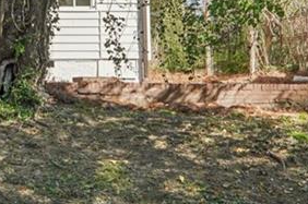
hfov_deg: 17.0
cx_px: -150
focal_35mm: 109
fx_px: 931
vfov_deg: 12.5
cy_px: 52
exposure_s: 1/30
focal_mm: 20
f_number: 8
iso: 100
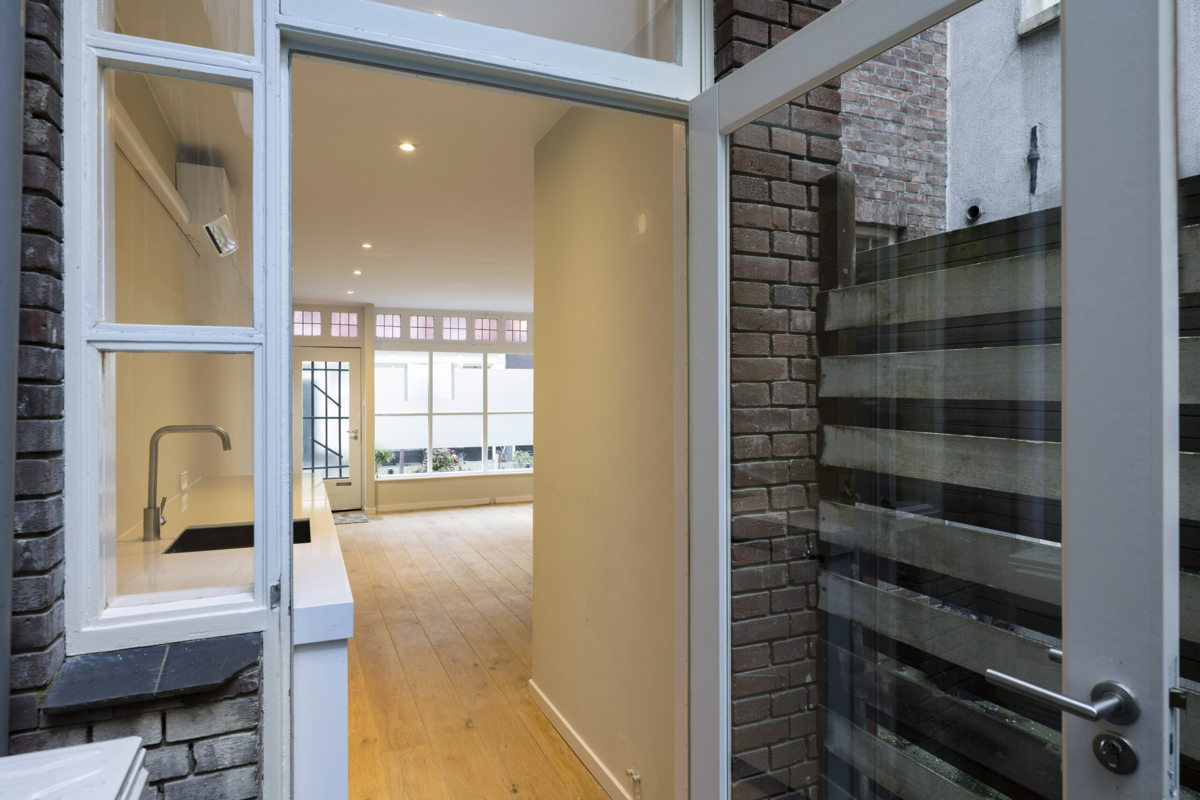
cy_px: 400
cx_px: 600
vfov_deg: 61.9
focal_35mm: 20
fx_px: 667
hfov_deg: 84.0
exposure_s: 1/2
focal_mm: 20
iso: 100
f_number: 9
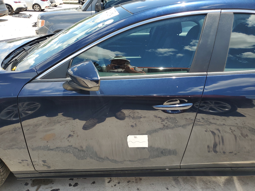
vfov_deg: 53.1
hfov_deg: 67.3
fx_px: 192
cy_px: 96
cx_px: 128
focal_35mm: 26
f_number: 1.5
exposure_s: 1/1250
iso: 50
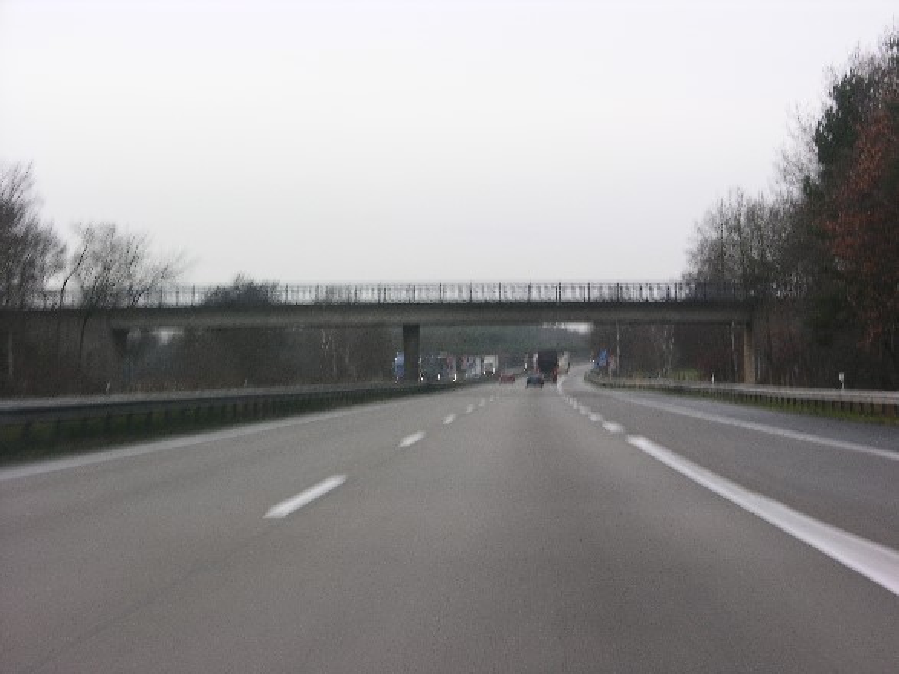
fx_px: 2129
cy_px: 337
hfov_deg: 23.8
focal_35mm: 82
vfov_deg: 18.0
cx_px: 450
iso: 50
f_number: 4.4
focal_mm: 21
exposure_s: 1/77.8
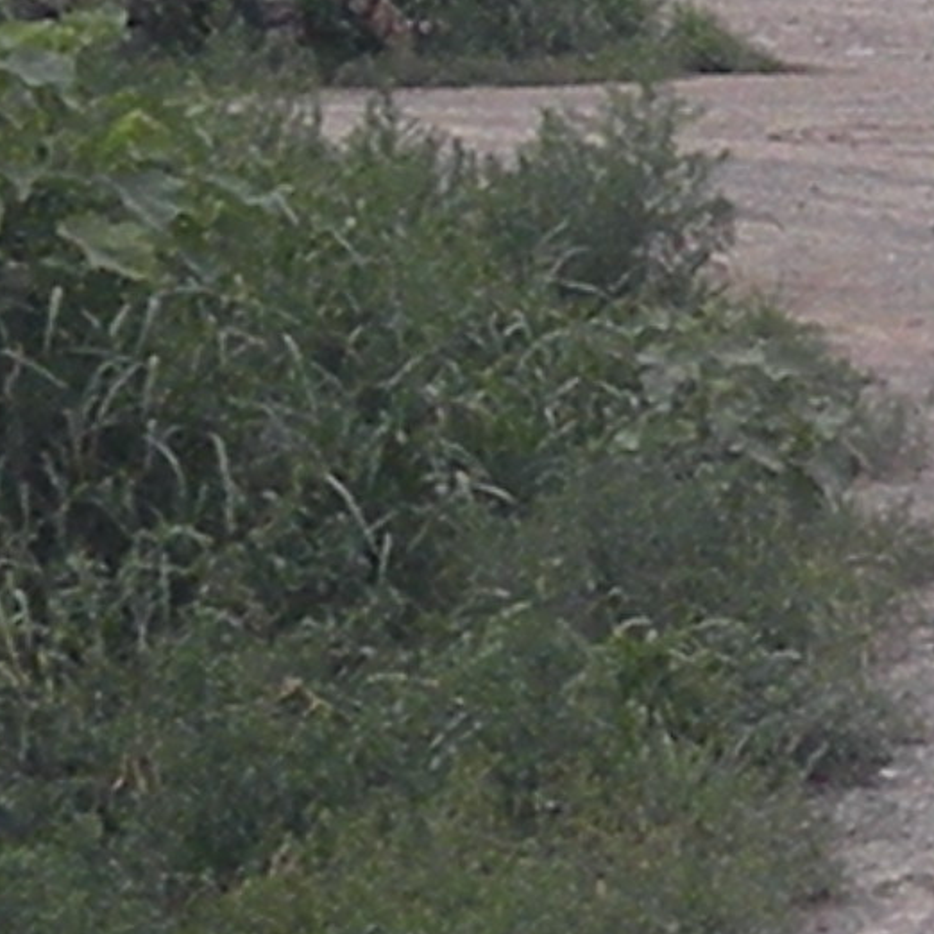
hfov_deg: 6.6
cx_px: 1408
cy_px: 50
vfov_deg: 6.7
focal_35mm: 260
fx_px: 7937
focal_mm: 13.4
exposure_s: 1/2833
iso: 640
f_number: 4.5
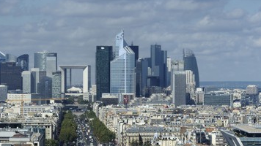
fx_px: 1155
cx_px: 108
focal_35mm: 167
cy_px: 99
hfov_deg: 12.9
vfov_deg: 7.3
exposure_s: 1/250
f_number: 16
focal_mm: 135
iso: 200
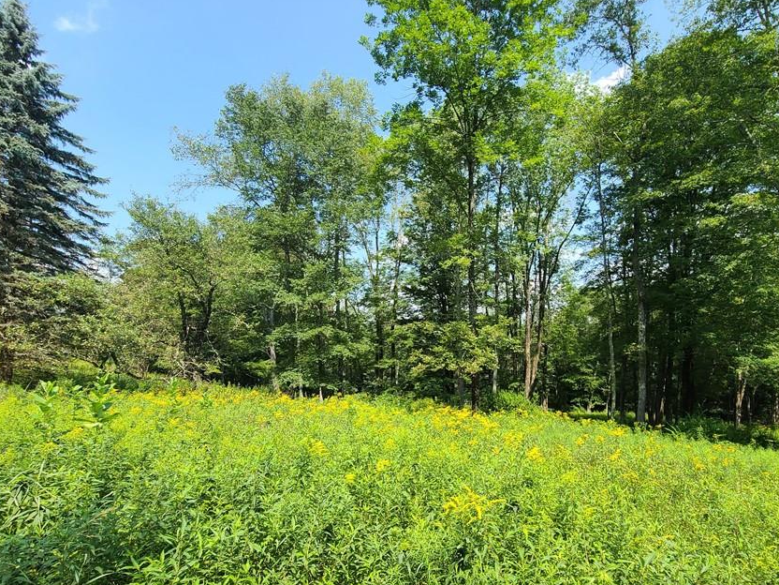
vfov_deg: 77.5
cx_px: 443
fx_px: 360
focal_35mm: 16
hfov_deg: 93.9
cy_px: 339
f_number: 2.2
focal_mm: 2.2
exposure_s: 1/659
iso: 50
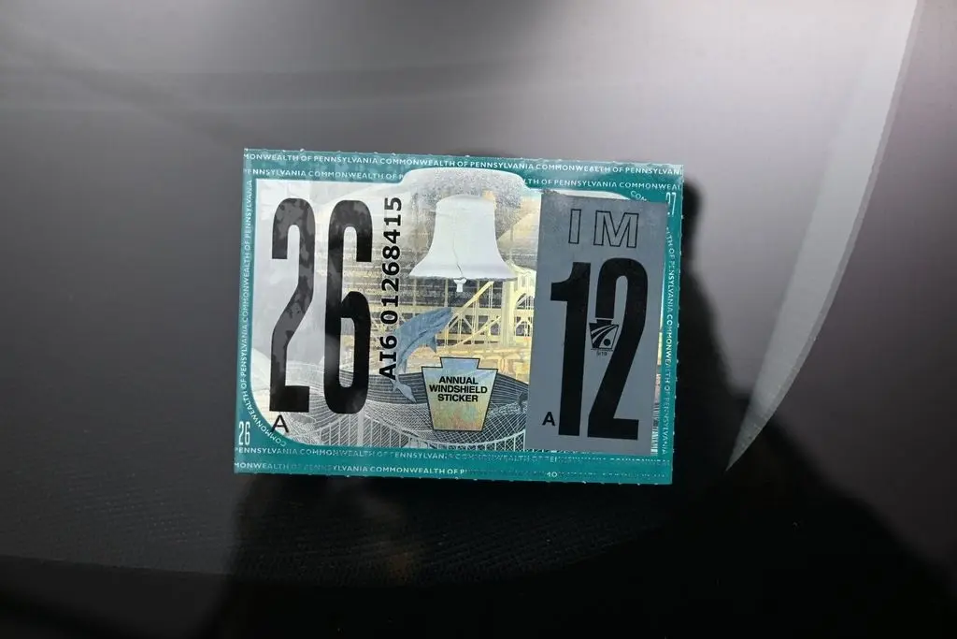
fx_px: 997
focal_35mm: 38
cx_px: 478
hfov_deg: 51.3
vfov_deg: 35.5
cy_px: 320
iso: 280
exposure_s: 1/250
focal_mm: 25
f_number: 4.2
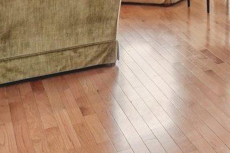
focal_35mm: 83
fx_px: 530
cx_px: 457
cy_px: -122
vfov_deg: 14.5
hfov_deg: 17.6
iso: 400
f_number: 8
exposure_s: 1/20
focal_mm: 10
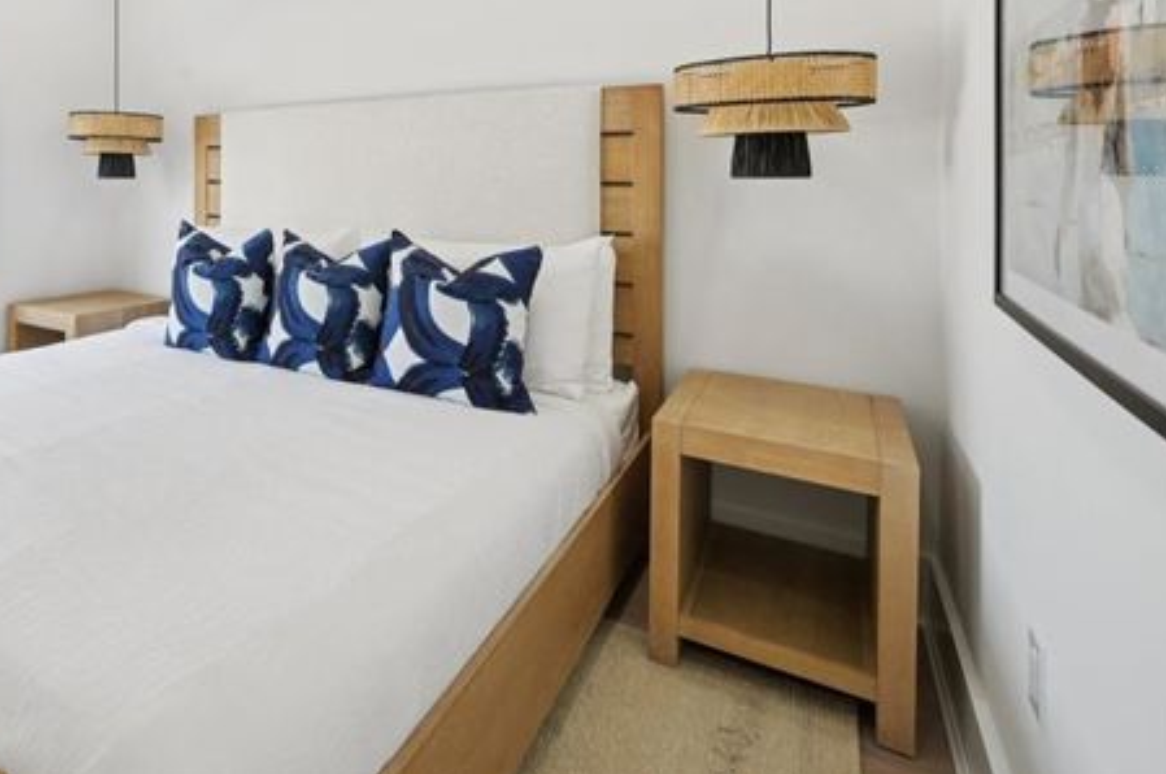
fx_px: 712
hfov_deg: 72.3
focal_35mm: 22
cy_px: 173
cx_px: 269
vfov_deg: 53.8
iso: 400
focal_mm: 14
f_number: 8
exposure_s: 1/125
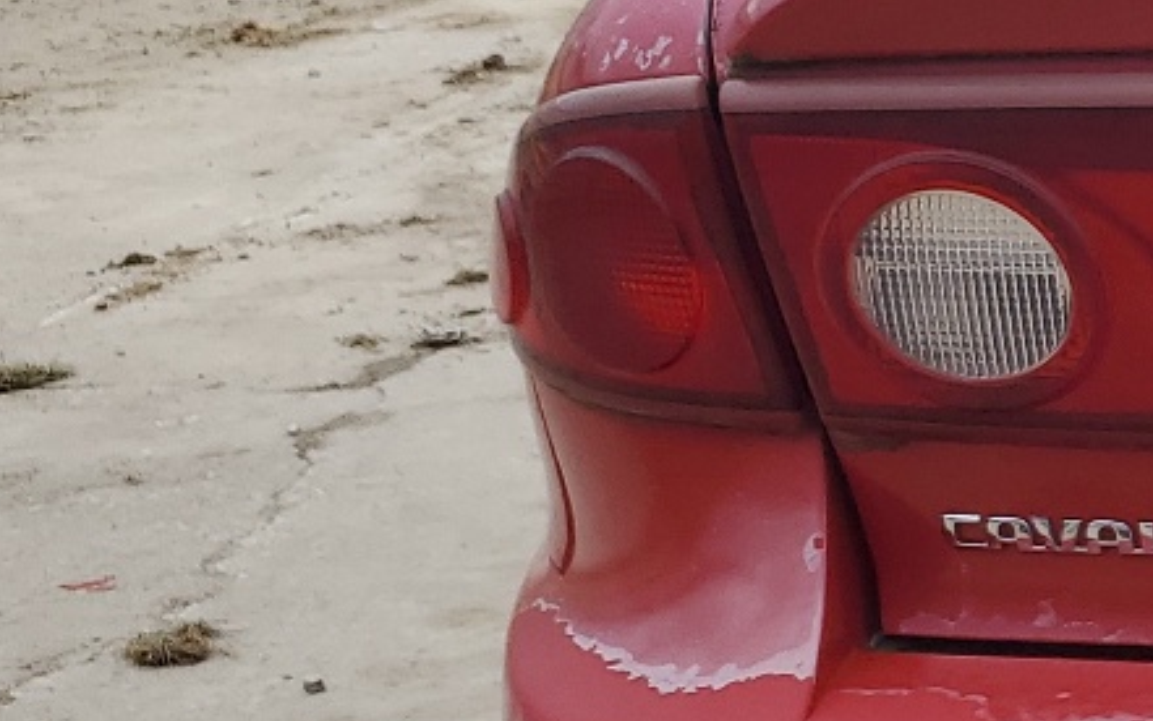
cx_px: 2008
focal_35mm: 100
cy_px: 478
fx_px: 3143
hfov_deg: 17.4
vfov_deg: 13.1
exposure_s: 1/1250
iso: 50
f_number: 1.5
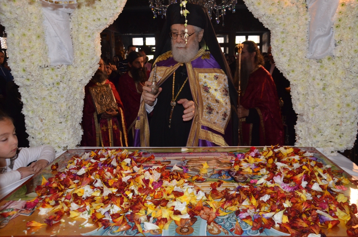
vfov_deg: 39.8
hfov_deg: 57.3
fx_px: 328
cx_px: 179
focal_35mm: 33
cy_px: 118
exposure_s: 1/60
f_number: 6.3
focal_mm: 22
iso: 2000
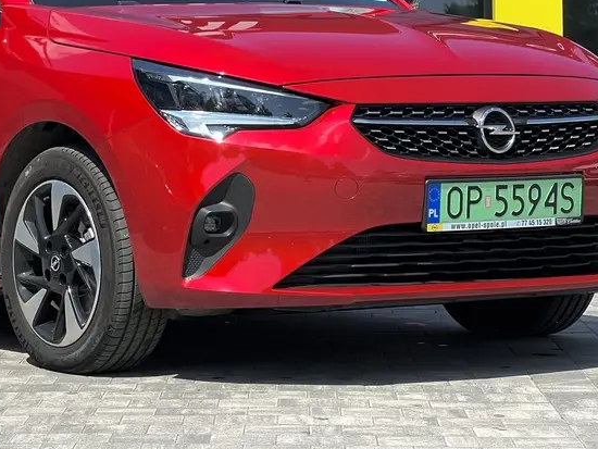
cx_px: 138
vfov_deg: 10.5
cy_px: 93
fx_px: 2437
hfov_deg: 13.9
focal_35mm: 141
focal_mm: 9
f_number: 2.8
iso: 32
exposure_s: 1/444
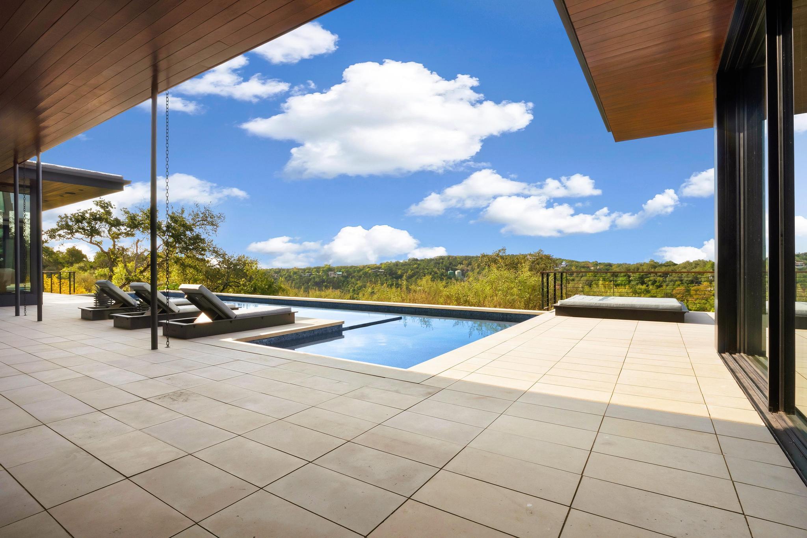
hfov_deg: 96.7
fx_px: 359
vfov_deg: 73.7
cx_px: 404
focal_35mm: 16
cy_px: 269
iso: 200
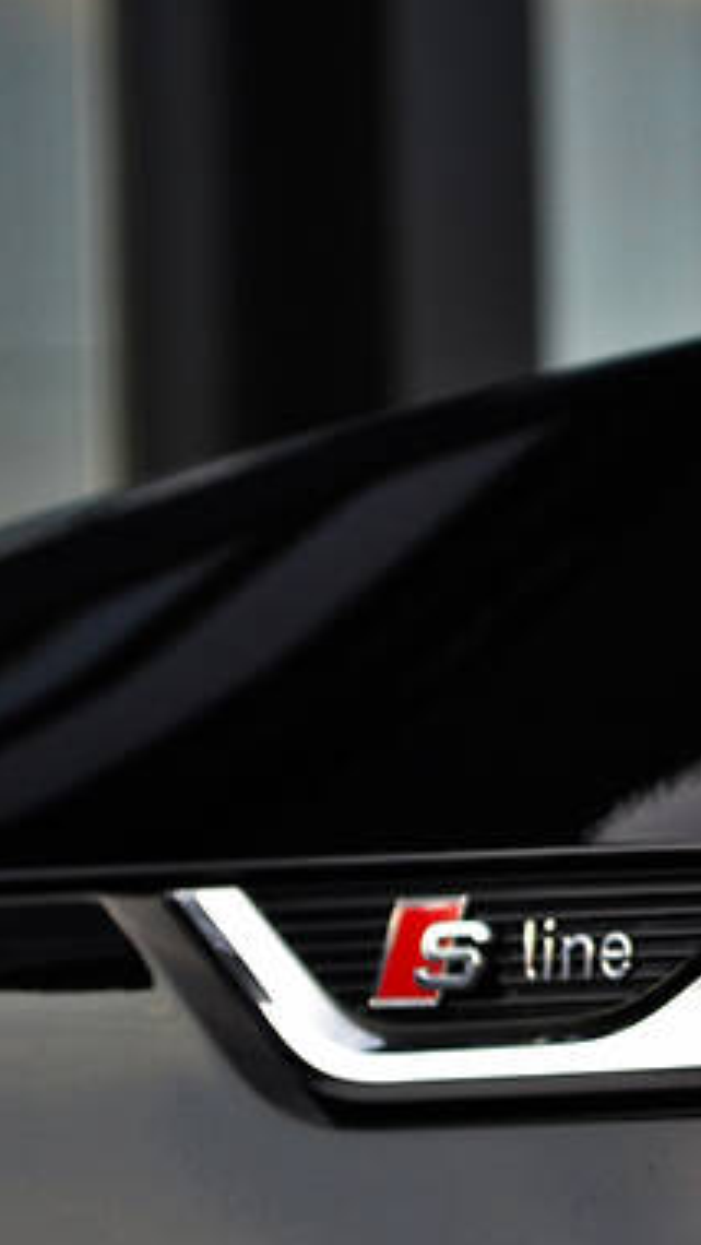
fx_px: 5679
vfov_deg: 12.5
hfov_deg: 7.0
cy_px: 706
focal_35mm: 172
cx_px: 937
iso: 400
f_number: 5.6
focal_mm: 52
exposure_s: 1/80
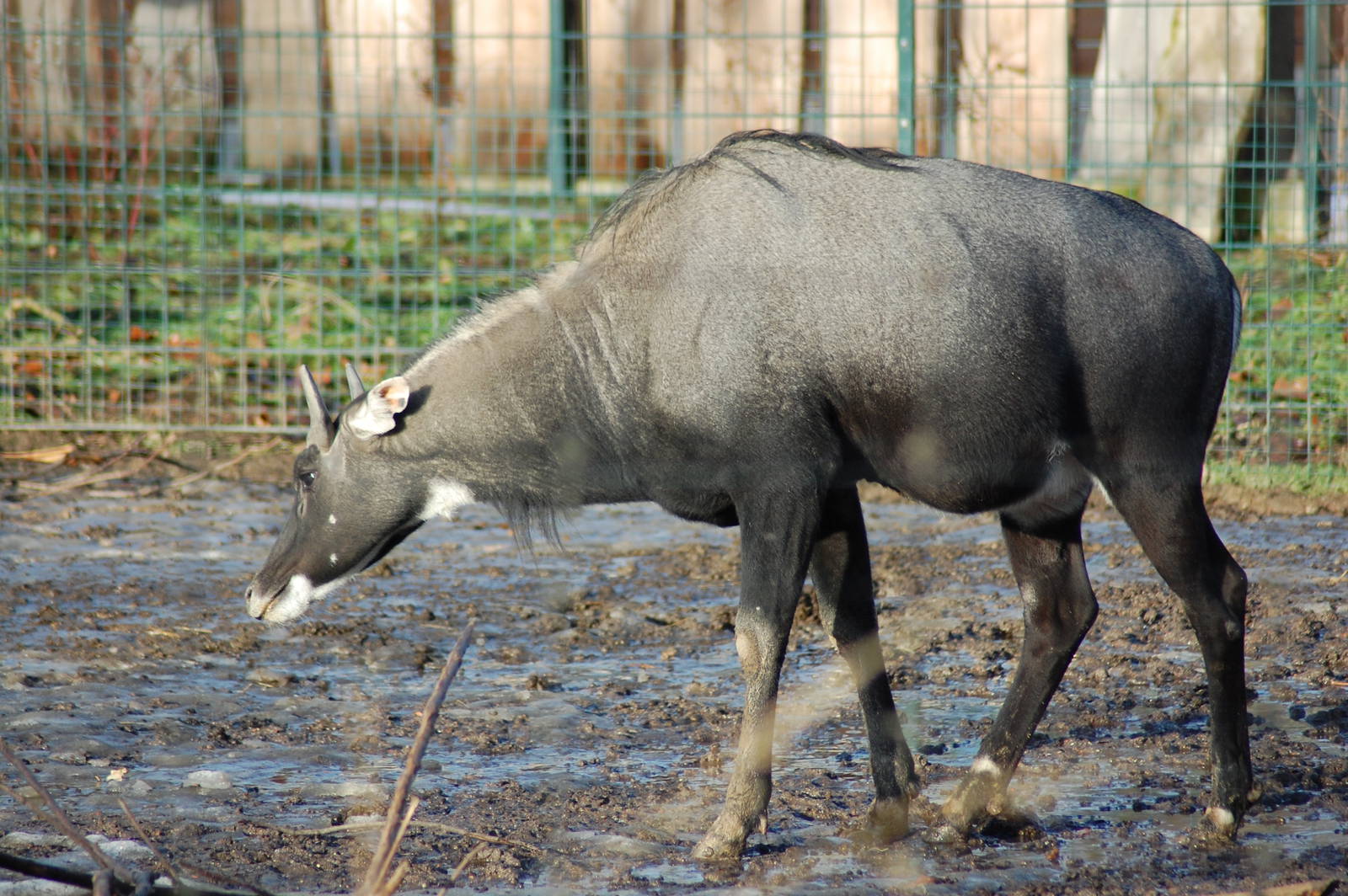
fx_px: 10943
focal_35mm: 292
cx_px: 674
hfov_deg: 7.0
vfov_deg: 4.7
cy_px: 448
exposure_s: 1/640
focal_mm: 195
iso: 400
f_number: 4.8
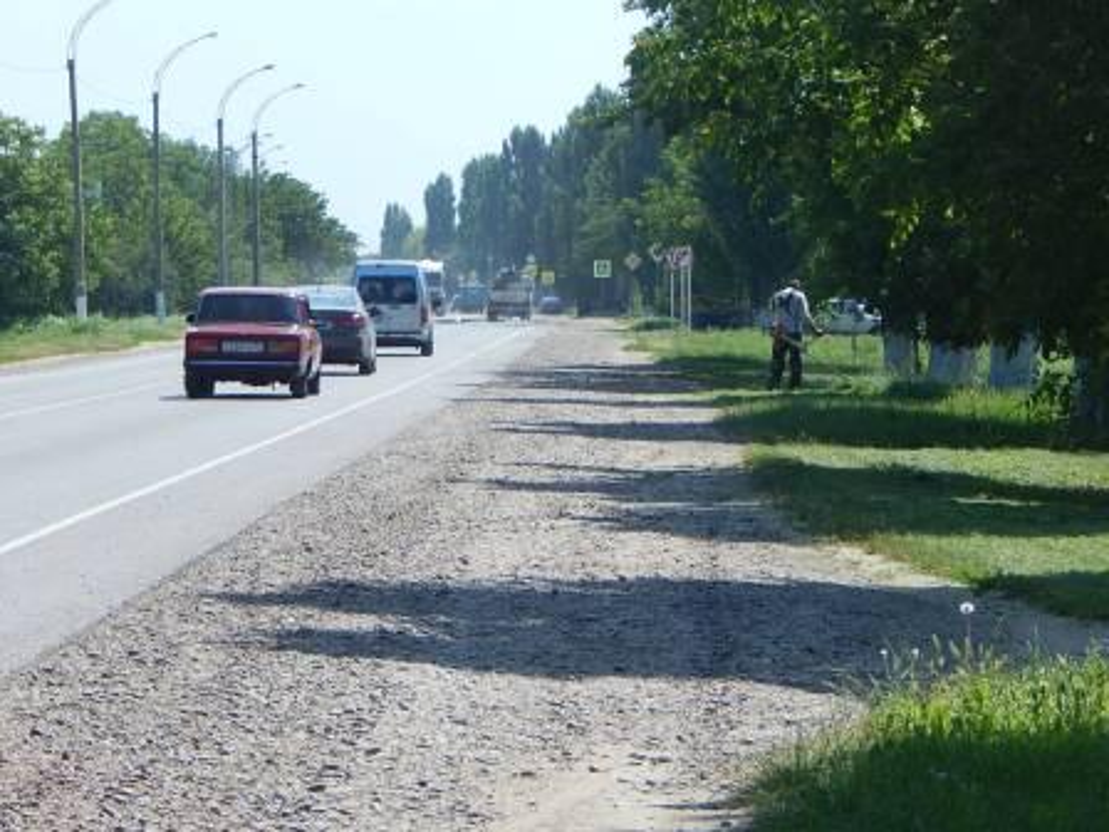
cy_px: 416
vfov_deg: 8.2
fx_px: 5831
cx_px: 554
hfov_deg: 10.9
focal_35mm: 182
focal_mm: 32.8
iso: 125
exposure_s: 1/500
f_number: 5.3
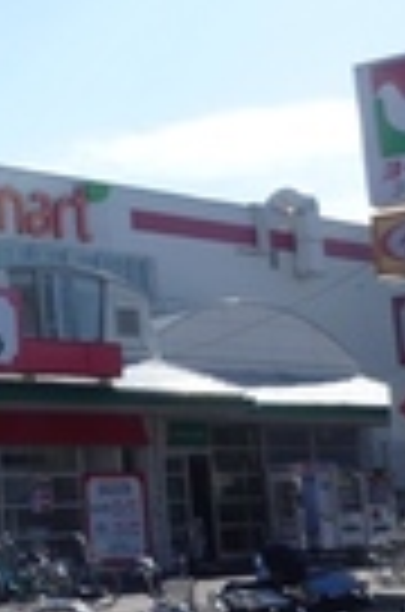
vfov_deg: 28.5
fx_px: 1204
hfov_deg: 16.4
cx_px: -297
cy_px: 306
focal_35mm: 71
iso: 80
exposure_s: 1/400
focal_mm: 4.5
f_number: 4.5
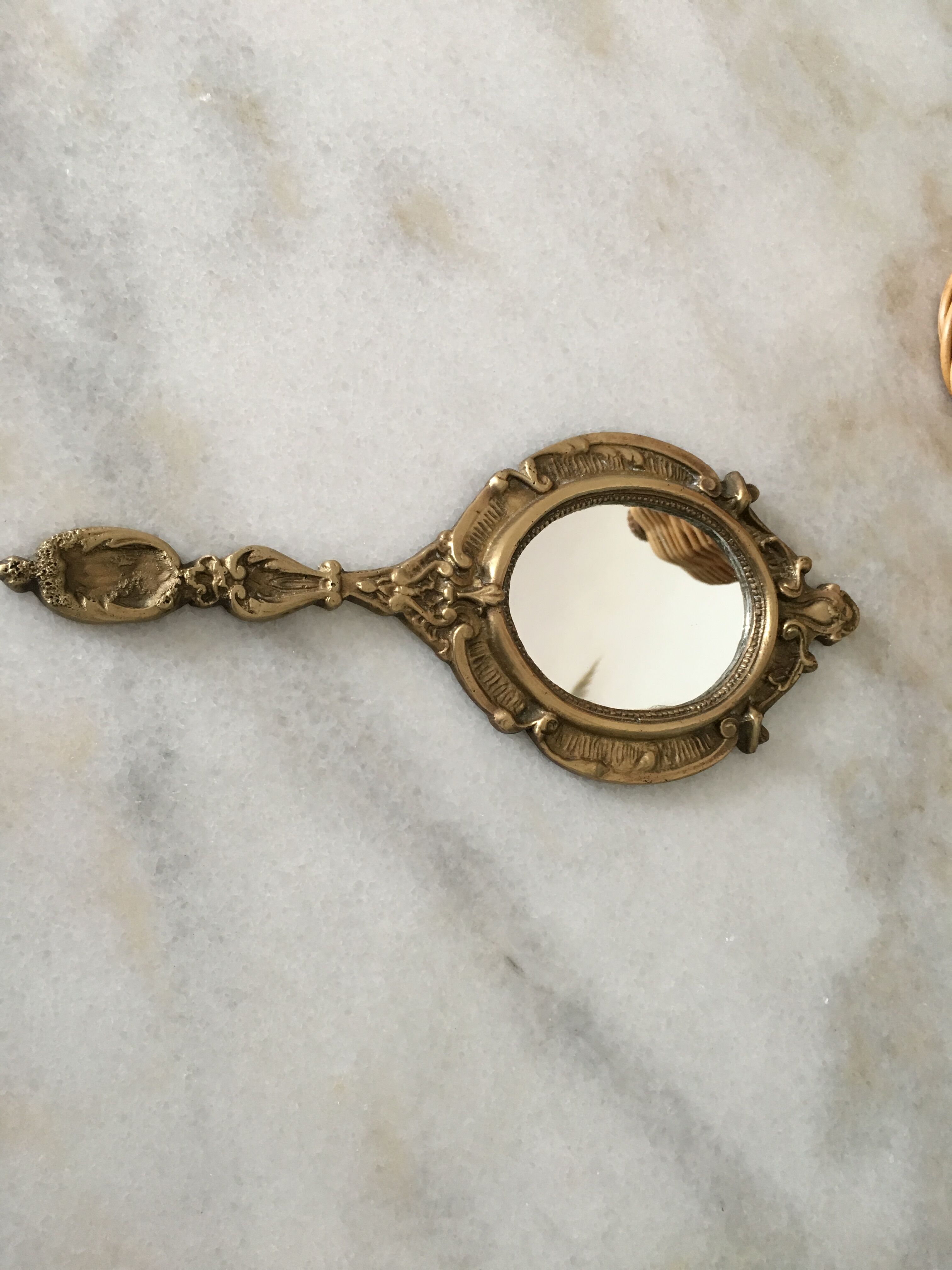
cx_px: 476
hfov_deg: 48.2
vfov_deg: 61.7
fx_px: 1063
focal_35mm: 29
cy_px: 635
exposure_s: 1/33
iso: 125
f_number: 2.2
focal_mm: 4.15
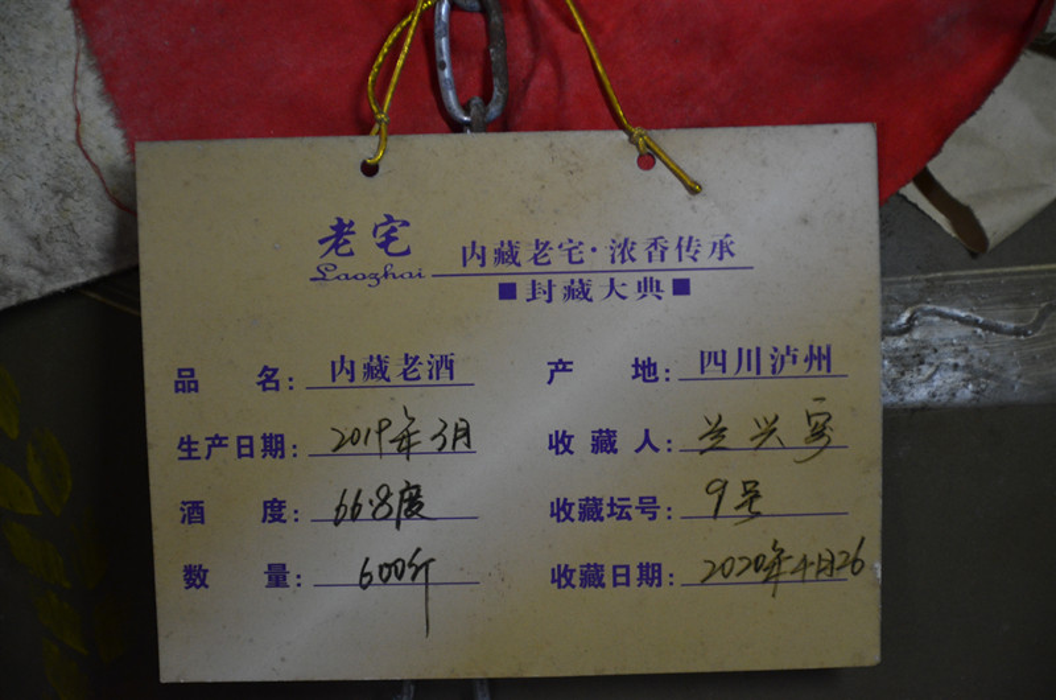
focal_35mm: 112
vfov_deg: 12.1
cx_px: 528
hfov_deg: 18.2
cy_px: 350
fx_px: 3293
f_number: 5
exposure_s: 1/13
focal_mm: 75
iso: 1600
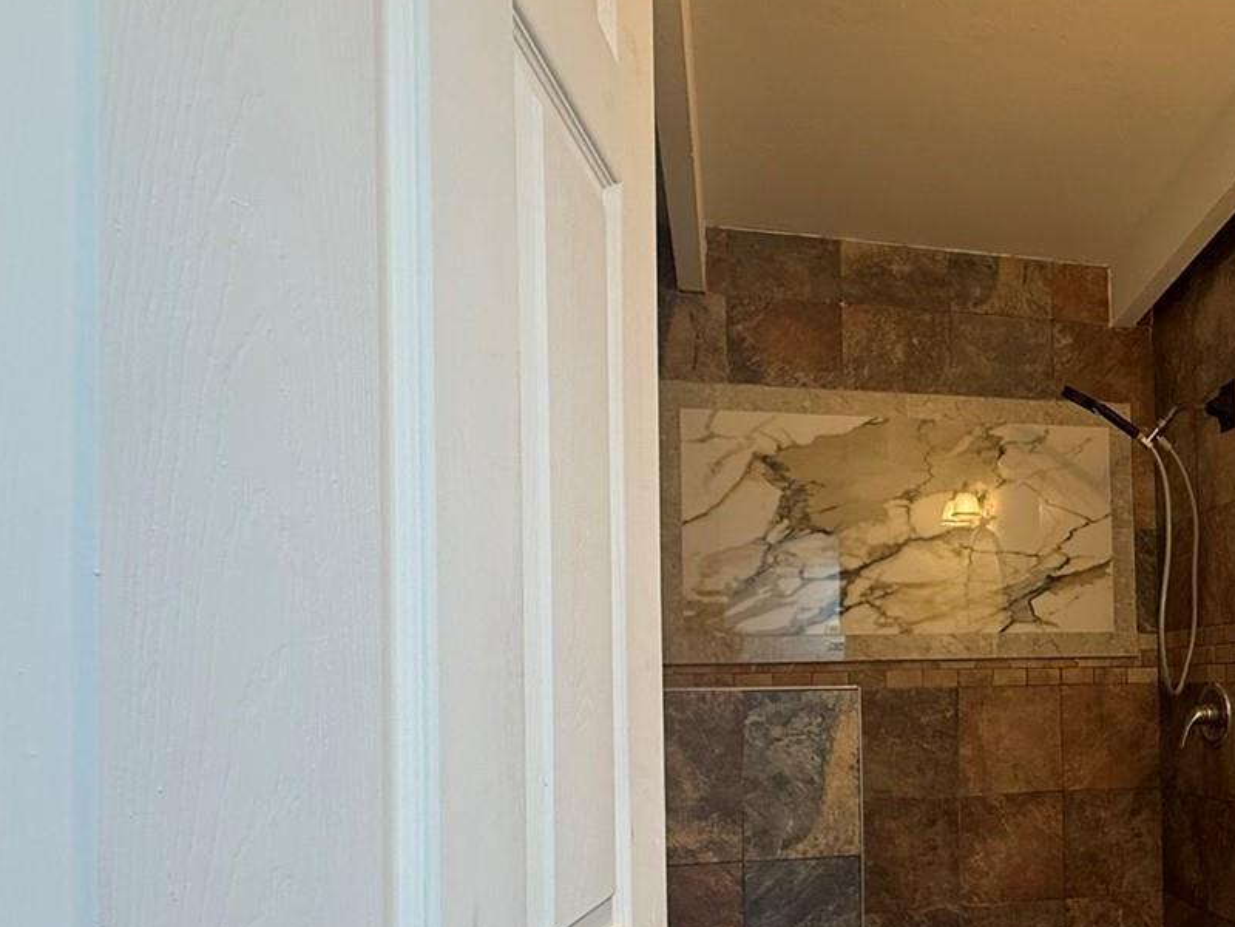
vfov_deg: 48.3
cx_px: 1007
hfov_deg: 58.1
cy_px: 663
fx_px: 999
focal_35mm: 28
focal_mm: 2.22
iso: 200
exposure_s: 1/60
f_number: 2.2
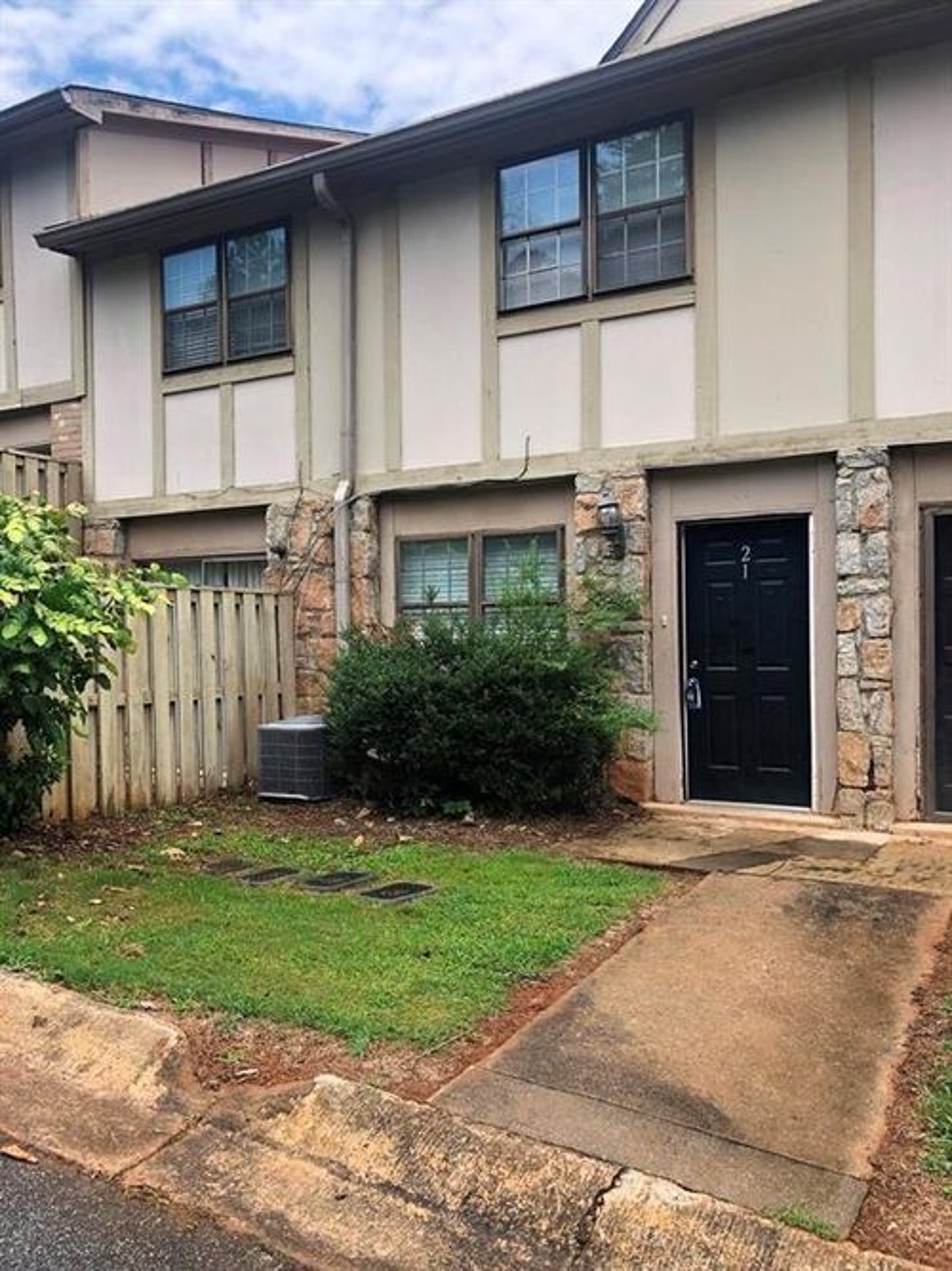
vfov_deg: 63.5
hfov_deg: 49.7
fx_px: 1027
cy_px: 636
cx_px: 476
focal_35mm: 28
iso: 20
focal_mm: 4
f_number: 1.8
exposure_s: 1/657
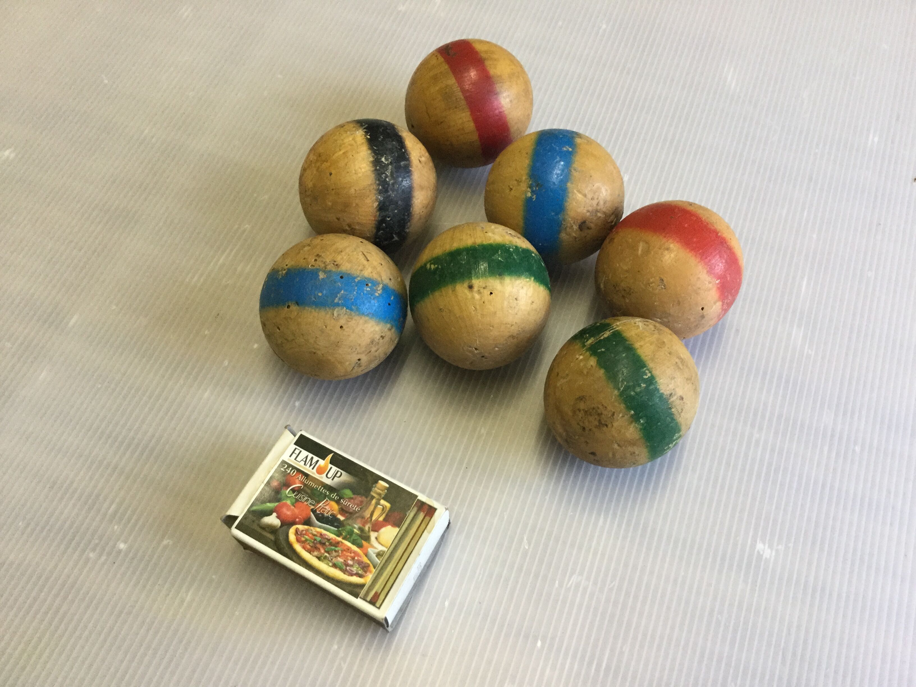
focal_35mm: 31
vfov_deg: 45.4
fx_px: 820
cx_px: 458
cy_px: 344
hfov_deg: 58.4
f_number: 2.4
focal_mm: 3.3
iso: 160
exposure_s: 1/33
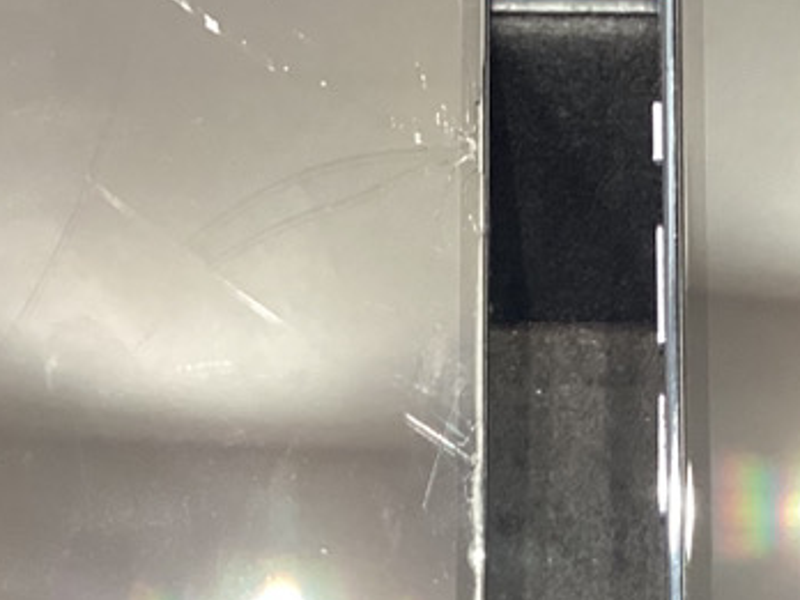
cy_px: 876
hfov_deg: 18.1
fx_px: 2473
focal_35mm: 107
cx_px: 687
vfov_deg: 13.1
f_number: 2.4
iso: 200
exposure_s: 1/50
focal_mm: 3.3
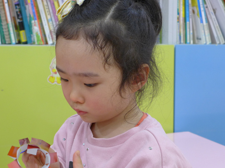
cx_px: 91
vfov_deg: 18.6
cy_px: 66
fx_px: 513
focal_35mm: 79
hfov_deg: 24.7
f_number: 2
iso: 250
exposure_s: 1/100
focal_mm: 11.8
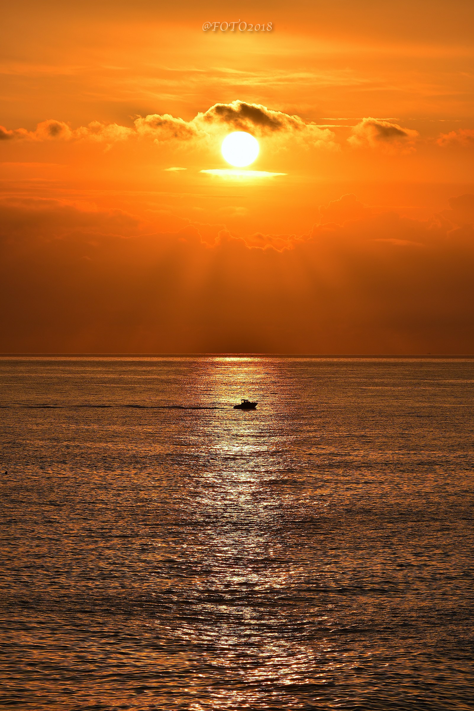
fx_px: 3946
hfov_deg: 6.9
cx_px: 237
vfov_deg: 10.3
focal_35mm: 200
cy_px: 356
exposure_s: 1/400
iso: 100
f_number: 16
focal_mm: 200
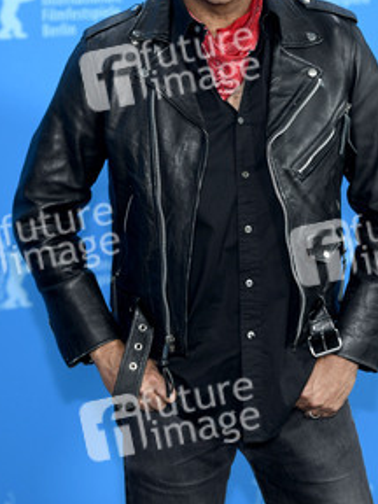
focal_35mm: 140
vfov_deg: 14.1
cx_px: 220
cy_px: 158
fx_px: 2038
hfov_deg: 10.6
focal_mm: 105
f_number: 3.5
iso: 800
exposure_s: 1/320
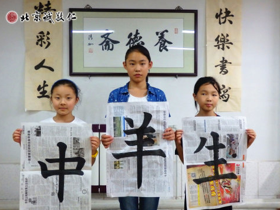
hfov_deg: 49.0
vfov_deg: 37.7
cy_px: 106
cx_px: 141
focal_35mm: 38
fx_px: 307
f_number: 3.6
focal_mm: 6.6
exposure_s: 1/60
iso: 640
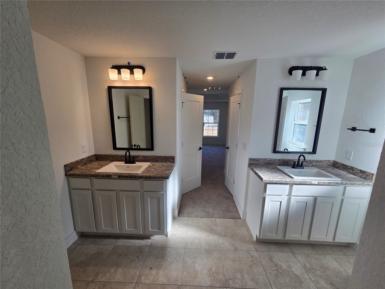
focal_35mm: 13
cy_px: 144
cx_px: 192
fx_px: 145
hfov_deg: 106.2
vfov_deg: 89.9
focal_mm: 2.2
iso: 50
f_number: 2.2
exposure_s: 1/207
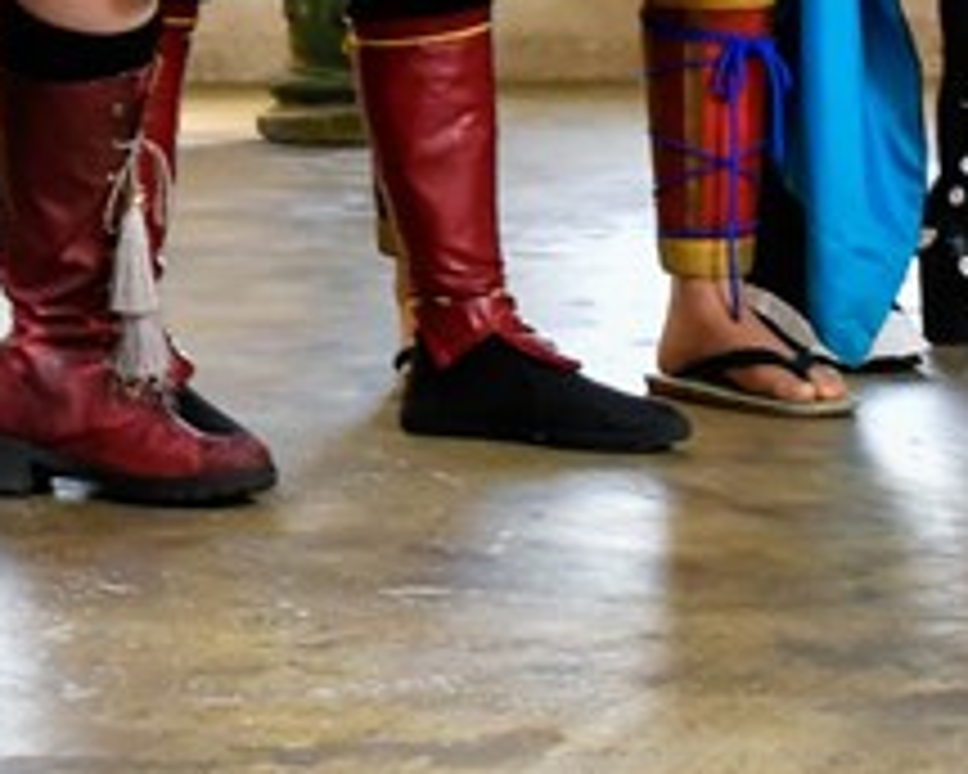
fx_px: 4985
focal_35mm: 174
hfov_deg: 10.9
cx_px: -90
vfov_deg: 8.6
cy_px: -594
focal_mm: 26
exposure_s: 1/25
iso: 1600
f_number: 13
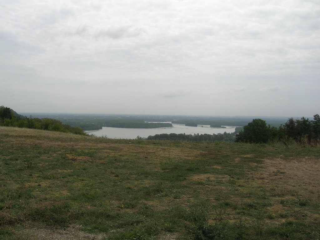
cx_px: 160
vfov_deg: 40.7
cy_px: 120
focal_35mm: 35
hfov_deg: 52.6
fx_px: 324
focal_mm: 5.4
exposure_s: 1/916
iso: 50
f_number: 4.8
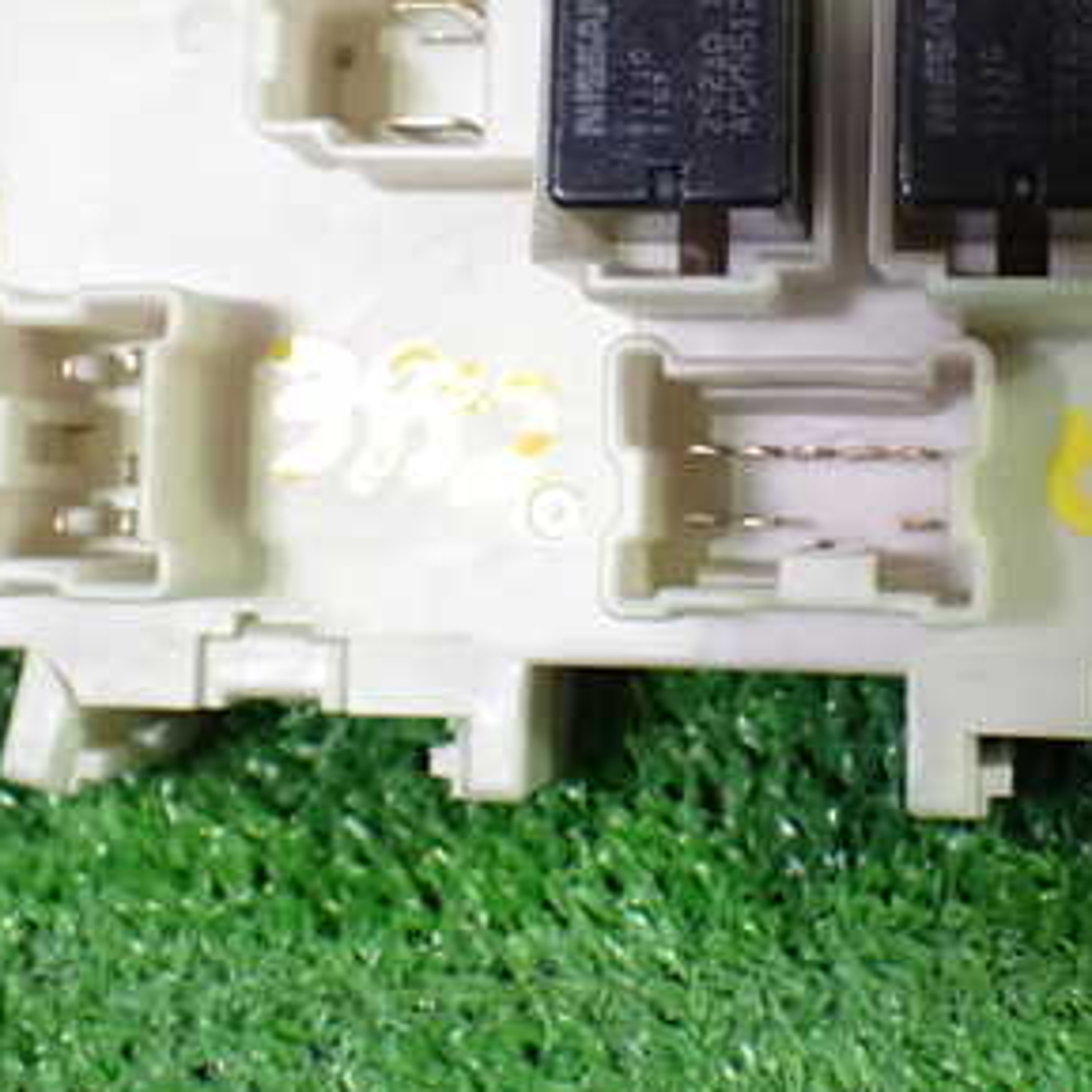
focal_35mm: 55
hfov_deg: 30.9
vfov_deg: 30.8
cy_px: 329
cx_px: 729
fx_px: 1963
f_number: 2.3
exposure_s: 1/80
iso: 800
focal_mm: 5.4
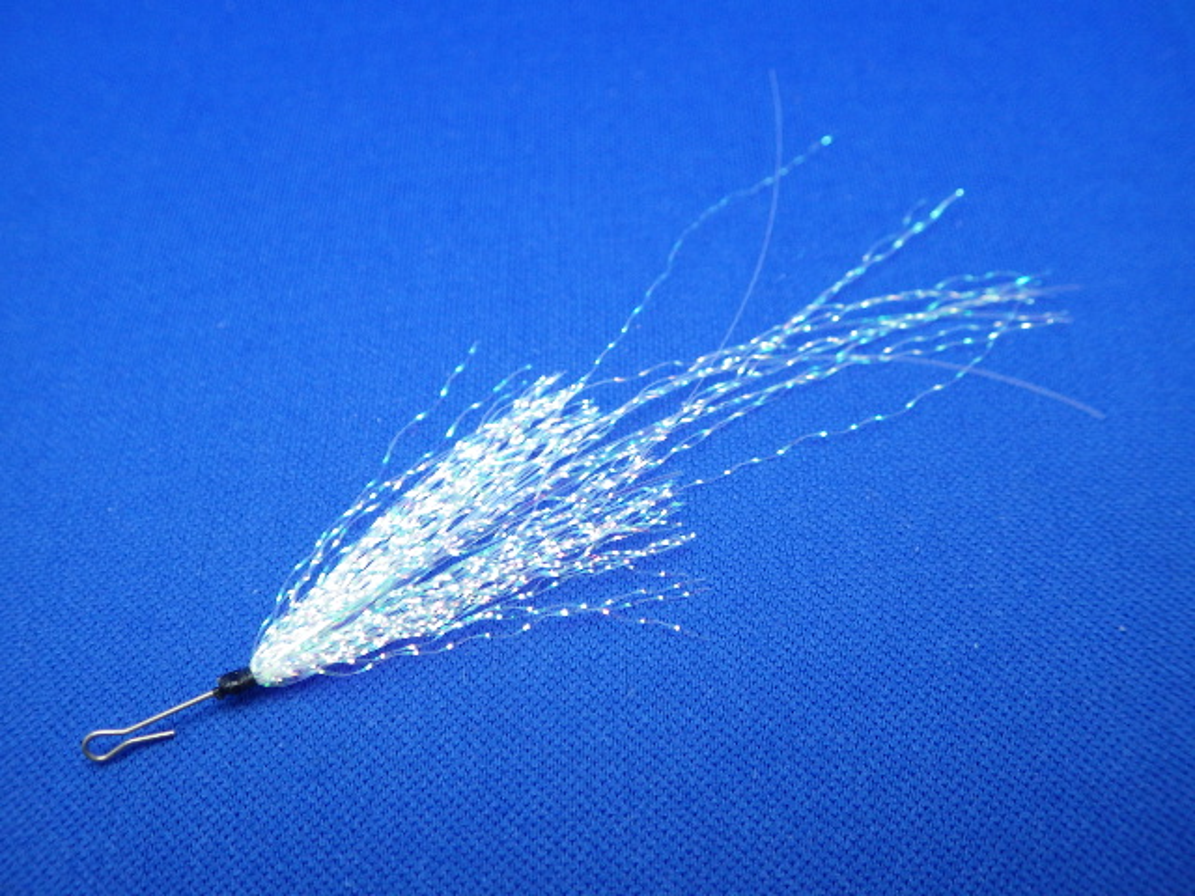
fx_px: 1070
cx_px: 598
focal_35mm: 31
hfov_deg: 58.4
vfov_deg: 45.4
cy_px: 448
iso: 320
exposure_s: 1/45
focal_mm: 5.5
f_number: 2.3
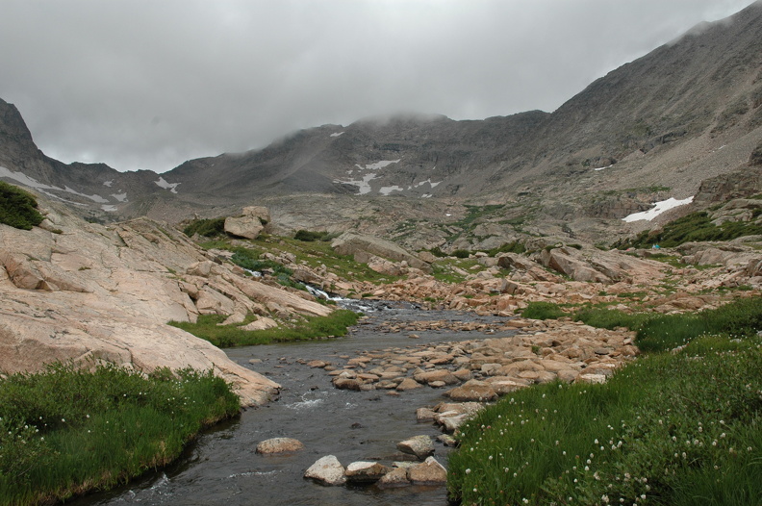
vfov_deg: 39.9
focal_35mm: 33
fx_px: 698
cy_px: 253
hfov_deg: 57.3
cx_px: 381
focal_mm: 22
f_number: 9
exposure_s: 1/320
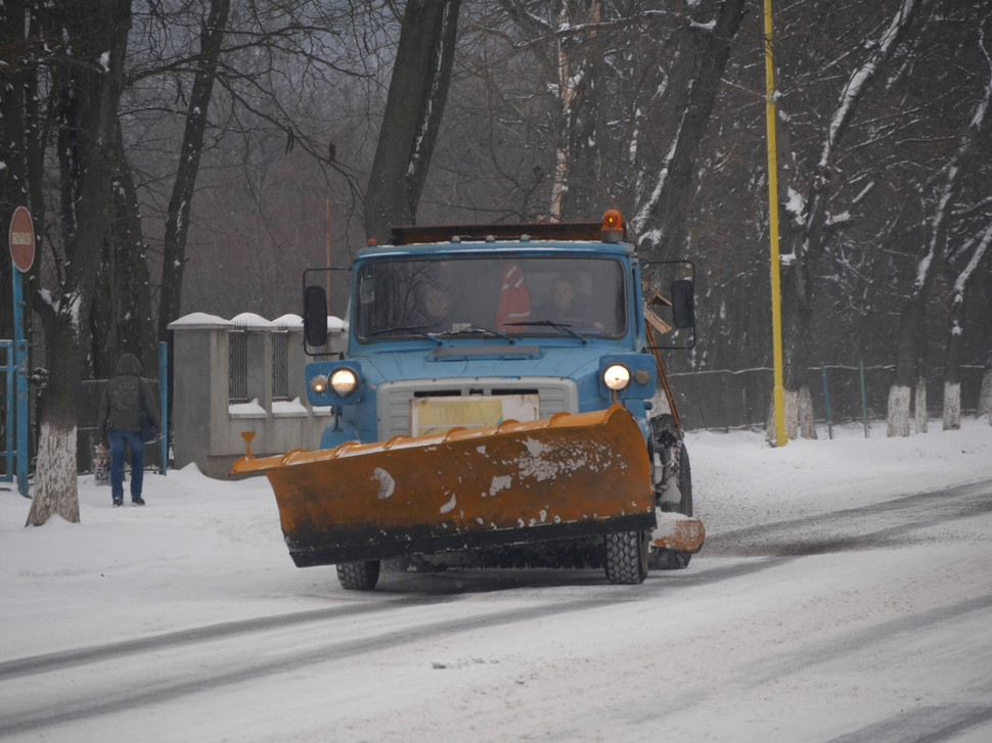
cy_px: 372
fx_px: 8022
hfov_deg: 7.1
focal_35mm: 280
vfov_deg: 5.3
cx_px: 496
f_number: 5.6
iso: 400
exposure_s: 1/320
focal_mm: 140
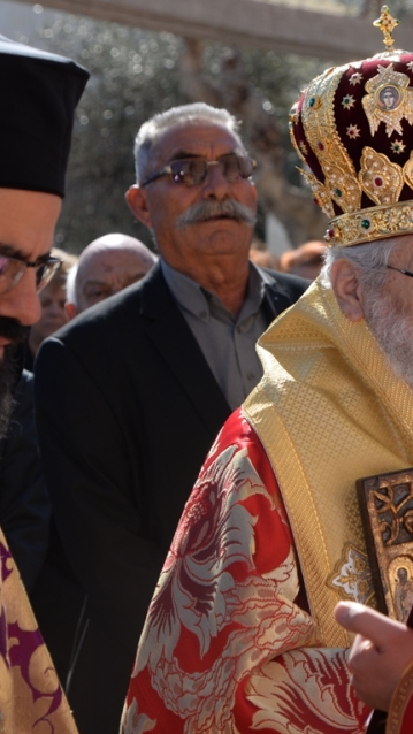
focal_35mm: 123
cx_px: 321
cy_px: 368
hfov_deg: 9.8
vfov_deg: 17.4
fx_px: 2394
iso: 100
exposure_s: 1/250
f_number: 6.3
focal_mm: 78
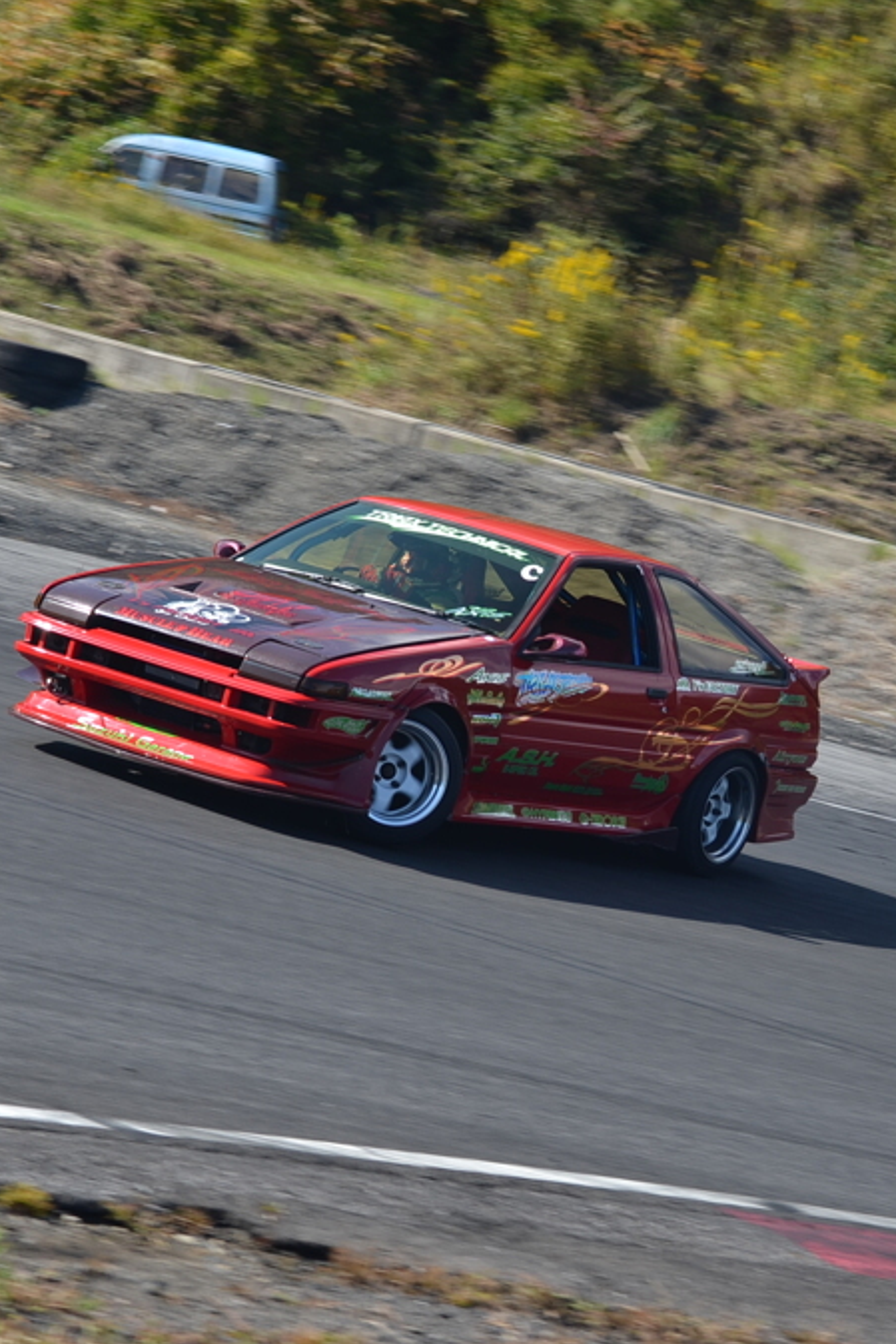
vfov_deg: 12.0
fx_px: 6371
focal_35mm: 171
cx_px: 373
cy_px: 671
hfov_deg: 8.0
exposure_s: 1/320
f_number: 7.1
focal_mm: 75
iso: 100
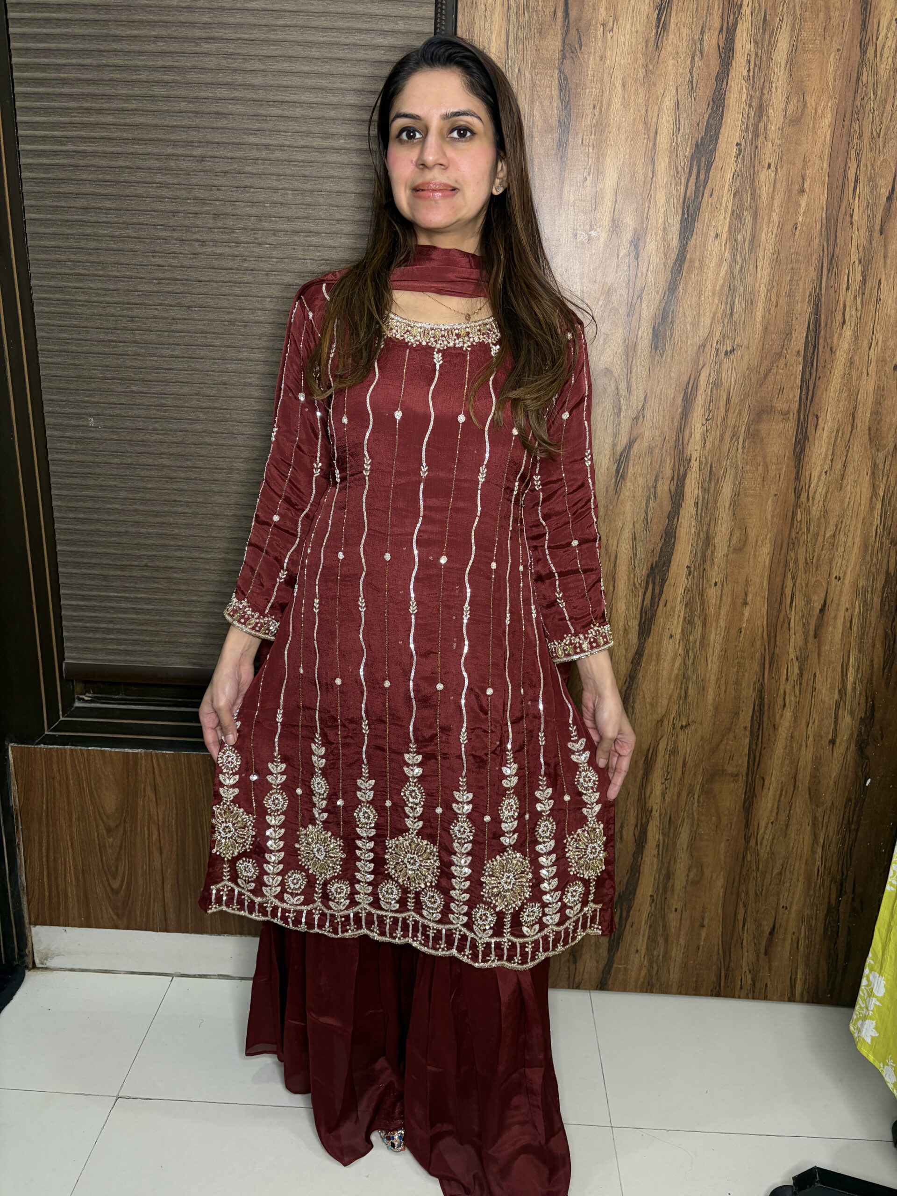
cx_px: 448
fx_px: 898
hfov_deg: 53.1
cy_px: 598
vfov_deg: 67.3
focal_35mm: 26
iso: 160
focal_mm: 5.96
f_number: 1.6
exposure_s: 1/50
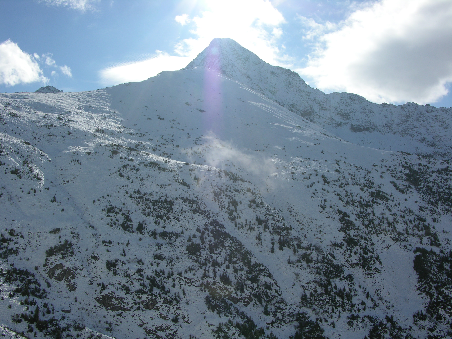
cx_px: 226
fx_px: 457
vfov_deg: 40.7
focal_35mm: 35
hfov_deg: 52.6
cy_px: 170
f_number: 8
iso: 50
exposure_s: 1/350
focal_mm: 8.9
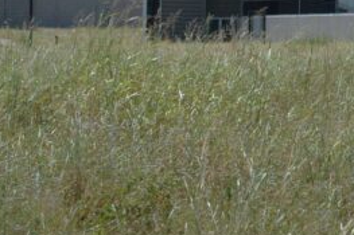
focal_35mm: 292
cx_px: 529
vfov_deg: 4.7
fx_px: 2869
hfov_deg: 7.0
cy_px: -64
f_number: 10
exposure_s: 1/400
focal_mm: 50
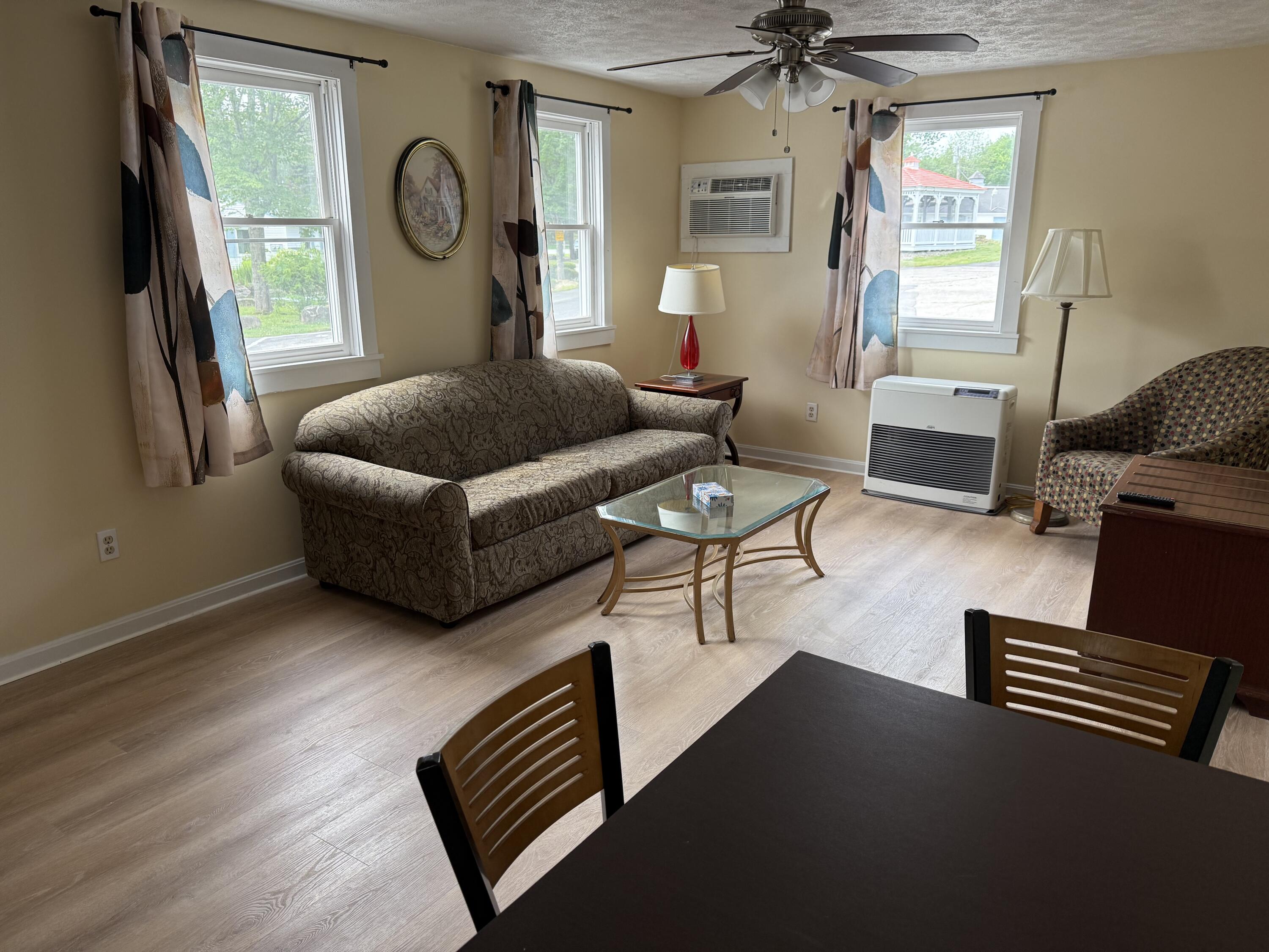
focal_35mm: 24
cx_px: 634
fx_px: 880
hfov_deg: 71.6
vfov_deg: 56.8
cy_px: 476
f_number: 1.78
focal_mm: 6.76
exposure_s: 1/159
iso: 125
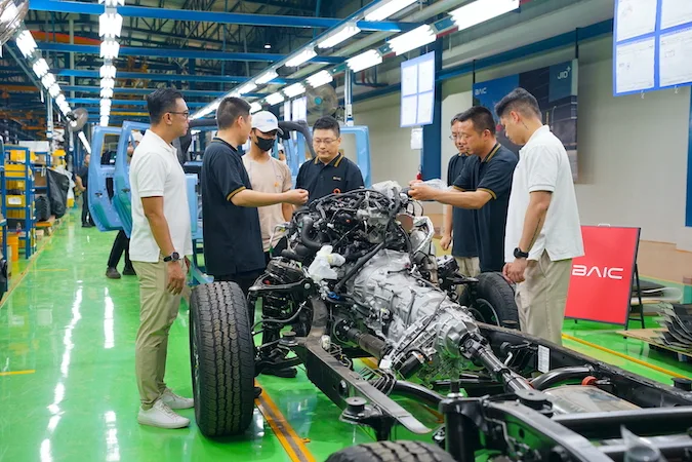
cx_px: 346
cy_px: 231
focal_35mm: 43
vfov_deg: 31.2
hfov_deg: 45.4
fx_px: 826
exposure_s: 1/100
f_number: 4.5
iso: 1000
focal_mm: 43
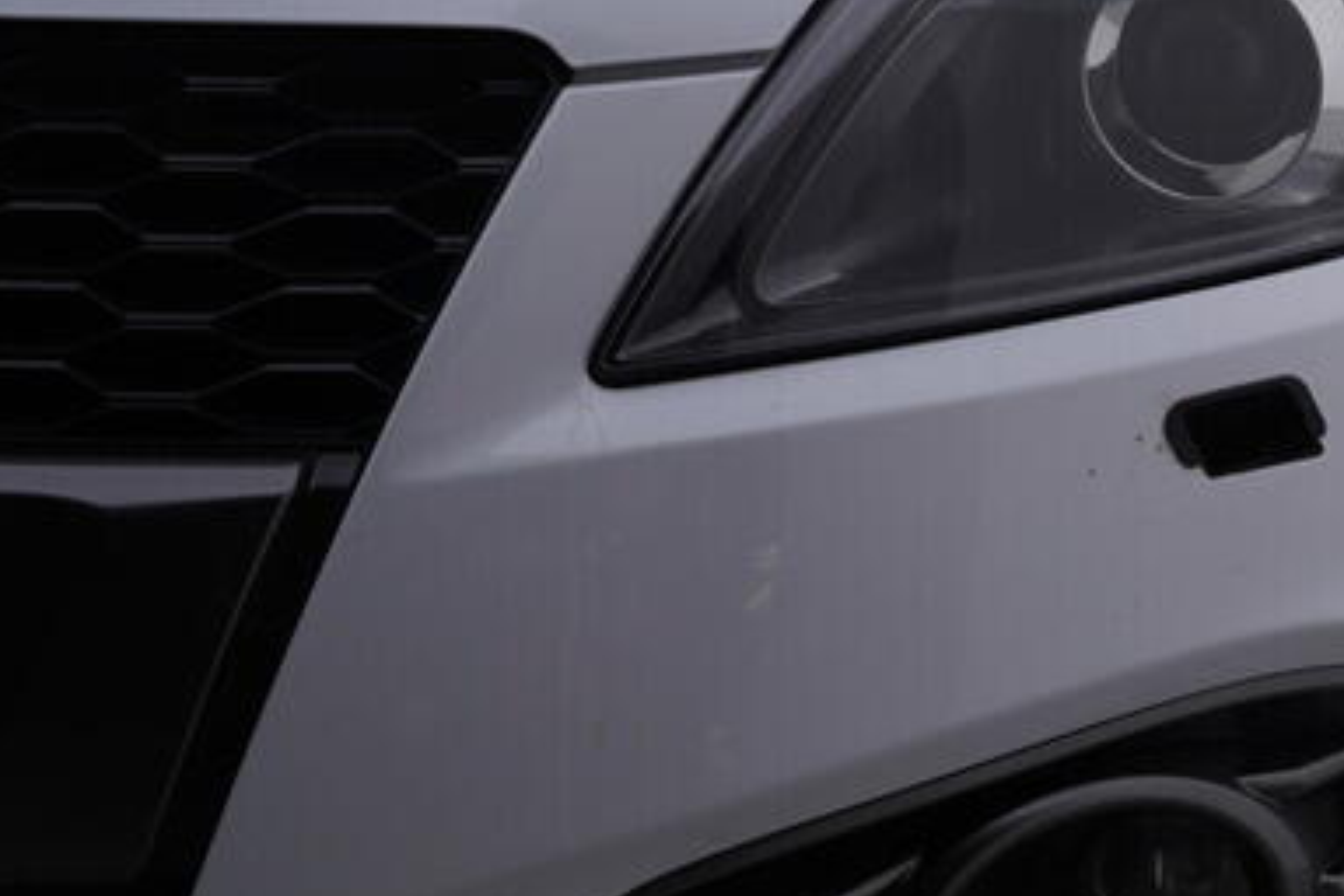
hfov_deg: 19.6
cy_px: 488
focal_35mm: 96
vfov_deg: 14.2
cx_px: 1750
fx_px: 3584
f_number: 5
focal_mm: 24
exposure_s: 1/125
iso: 125
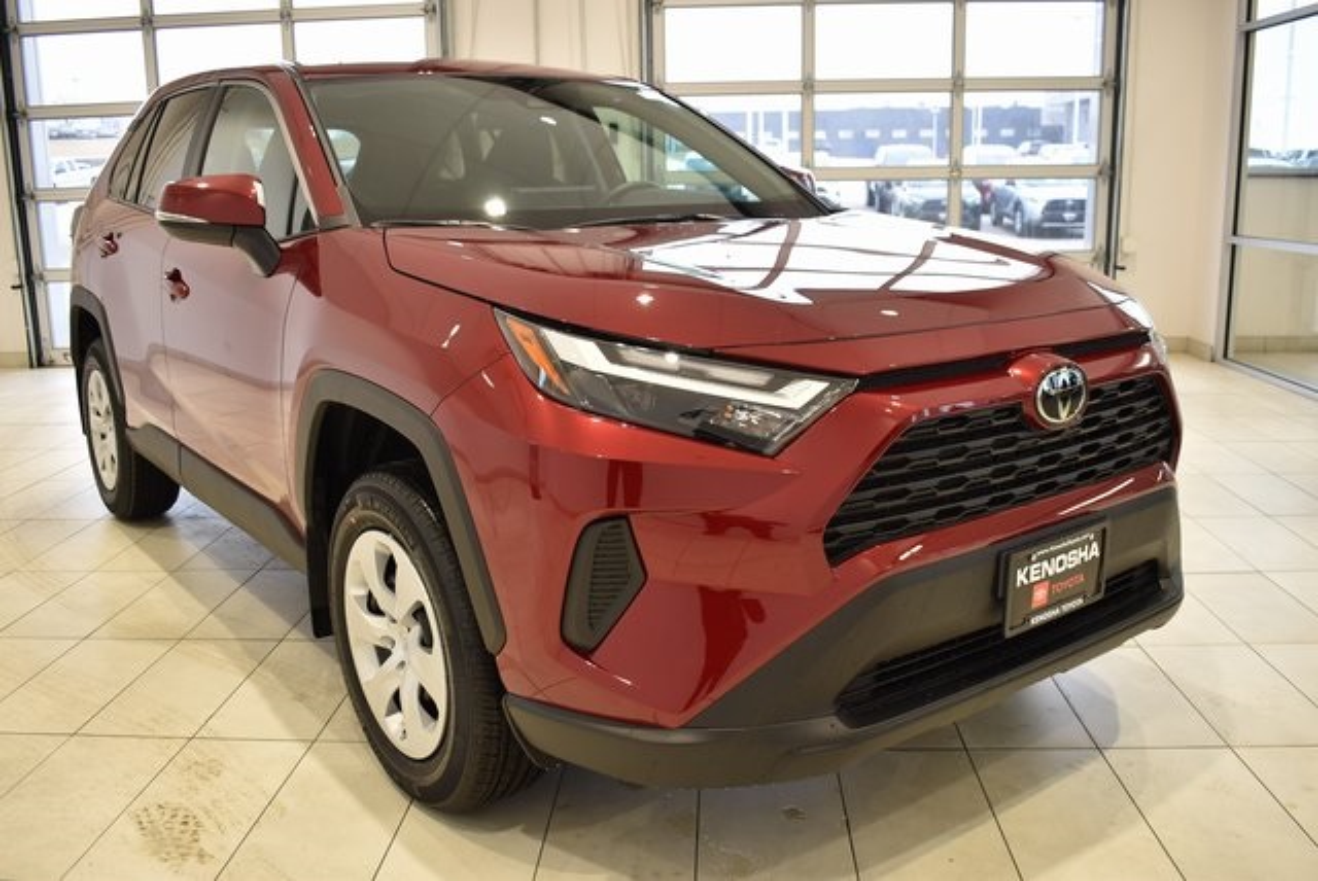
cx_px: 659
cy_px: 440
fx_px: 1154
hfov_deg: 59.4
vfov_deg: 41.8
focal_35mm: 32
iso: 400
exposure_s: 1/60
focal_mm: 21
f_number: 4
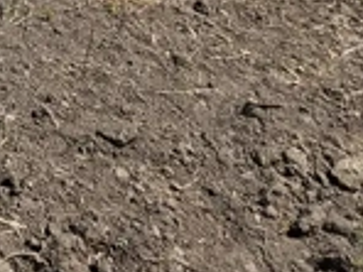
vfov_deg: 7.9
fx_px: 1625
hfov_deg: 11.3
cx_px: -412
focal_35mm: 155
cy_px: -620
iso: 25
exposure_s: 1/2397
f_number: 1.8
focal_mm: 5.4
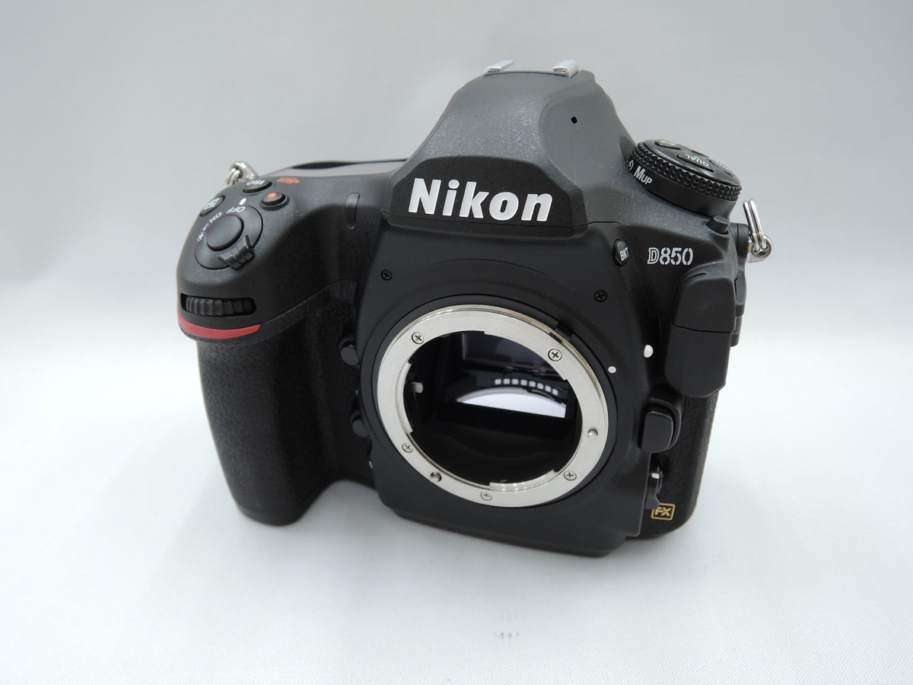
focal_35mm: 24
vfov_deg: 56.8
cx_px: 456
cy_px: 342
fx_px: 633
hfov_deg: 71.6
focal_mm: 5.1
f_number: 2.8
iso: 110
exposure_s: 1/30
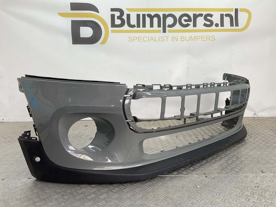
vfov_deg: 48.2
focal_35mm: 29
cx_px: 138
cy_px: 104
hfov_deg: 61.7
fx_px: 231
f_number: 1.8
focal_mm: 3
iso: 16
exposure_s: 1/144
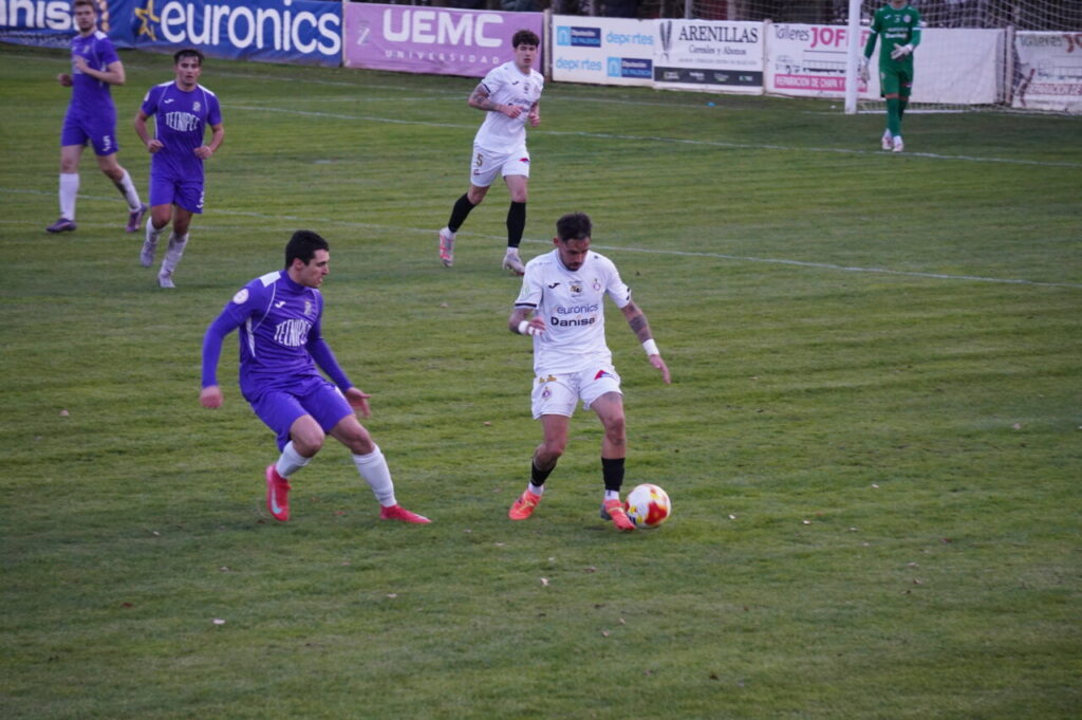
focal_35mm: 189
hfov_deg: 10.9
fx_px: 5676
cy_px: 360
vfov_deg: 7.3
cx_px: 541
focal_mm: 126
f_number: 5.6
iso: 2500
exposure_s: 1/200
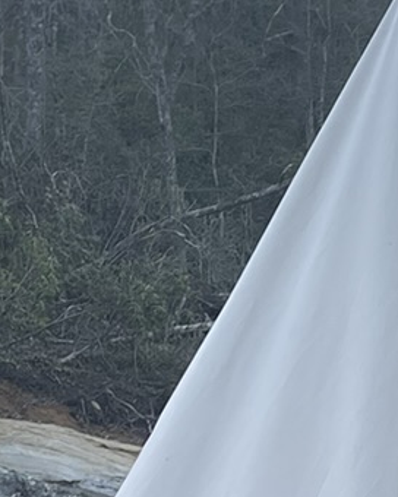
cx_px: 490
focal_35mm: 147
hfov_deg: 10.3
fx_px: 2164
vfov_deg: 12.2
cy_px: 830
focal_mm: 5.1
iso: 32
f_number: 1.6
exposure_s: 1/262
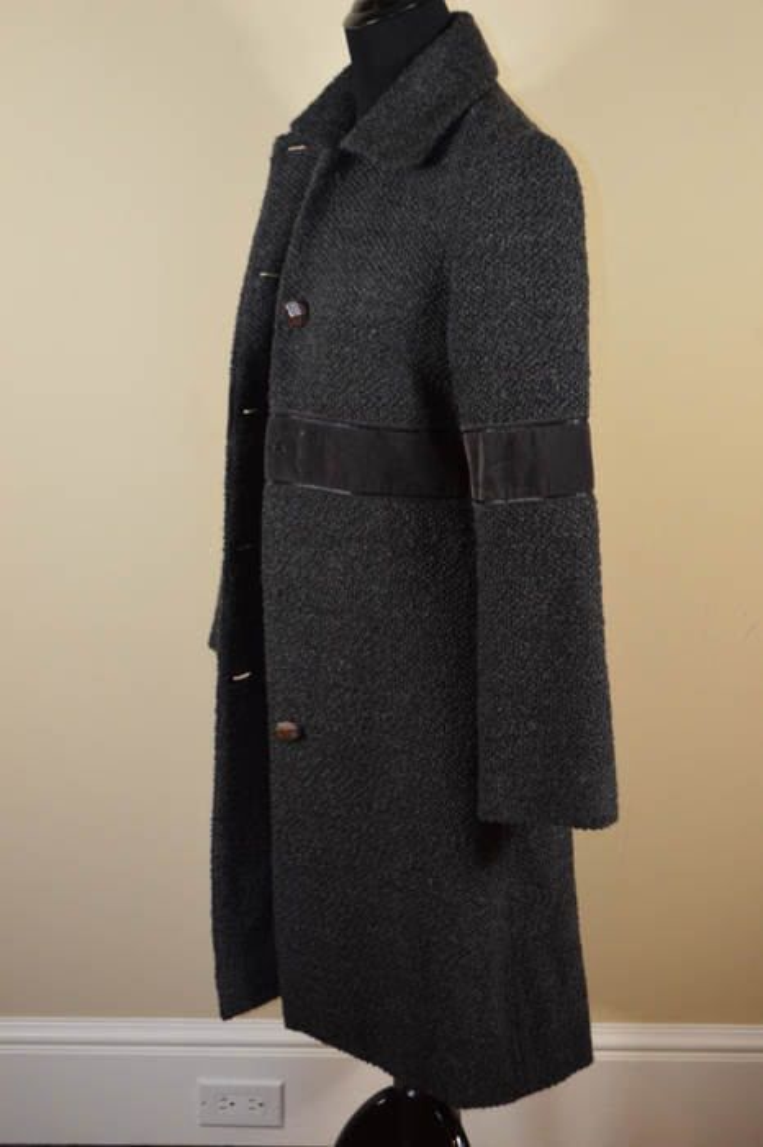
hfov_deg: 26.5
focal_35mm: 51
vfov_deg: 38.9
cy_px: 574
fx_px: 1623
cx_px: 382
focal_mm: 34
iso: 1000
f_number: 5
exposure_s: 1/60
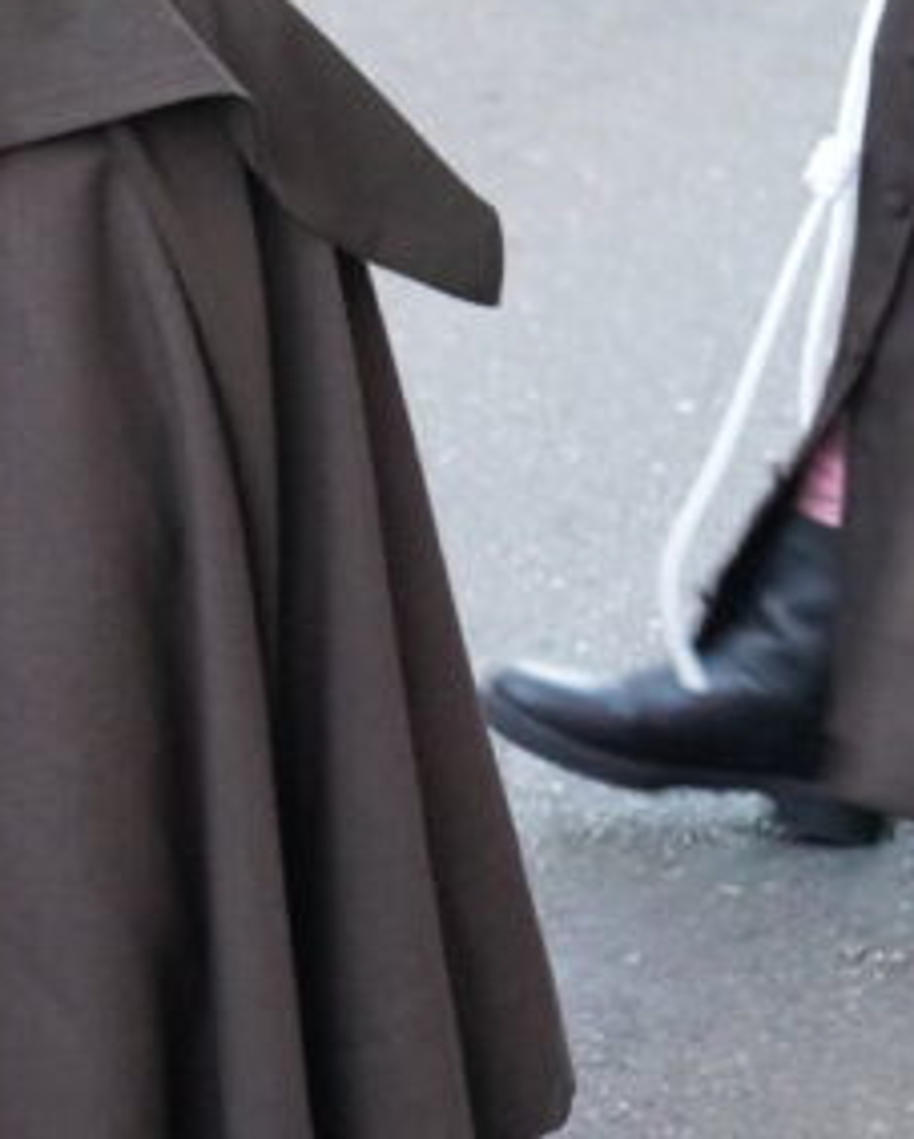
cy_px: 785
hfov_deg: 5.4
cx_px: -427
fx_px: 9664
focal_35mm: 286
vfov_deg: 6.7
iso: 6400
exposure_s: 1/40
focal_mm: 75
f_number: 5
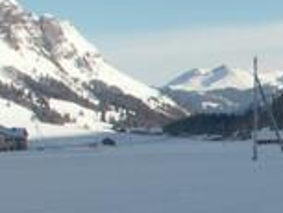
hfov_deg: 12.0
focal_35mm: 146
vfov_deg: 10.1
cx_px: 577
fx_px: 1195
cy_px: 187
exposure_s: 1/200
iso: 50
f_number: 8
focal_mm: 5.86
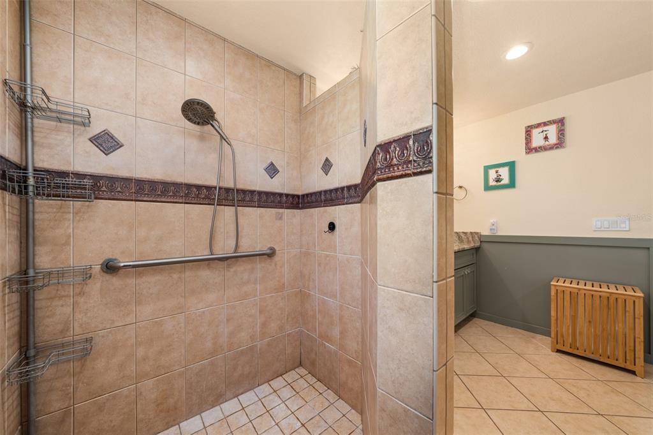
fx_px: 218
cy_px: 218
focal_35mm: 12
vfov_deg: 90.0
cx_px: 326
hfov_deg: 112.6
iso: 400
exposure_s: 1/4
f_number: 11
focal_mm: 12
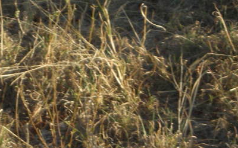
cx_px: 61
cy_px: -47
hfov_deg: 7.4
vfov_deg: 4.6
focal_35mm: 285
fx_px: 1849
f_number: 5.4
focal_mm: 17.4
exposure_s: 1/120
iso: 120
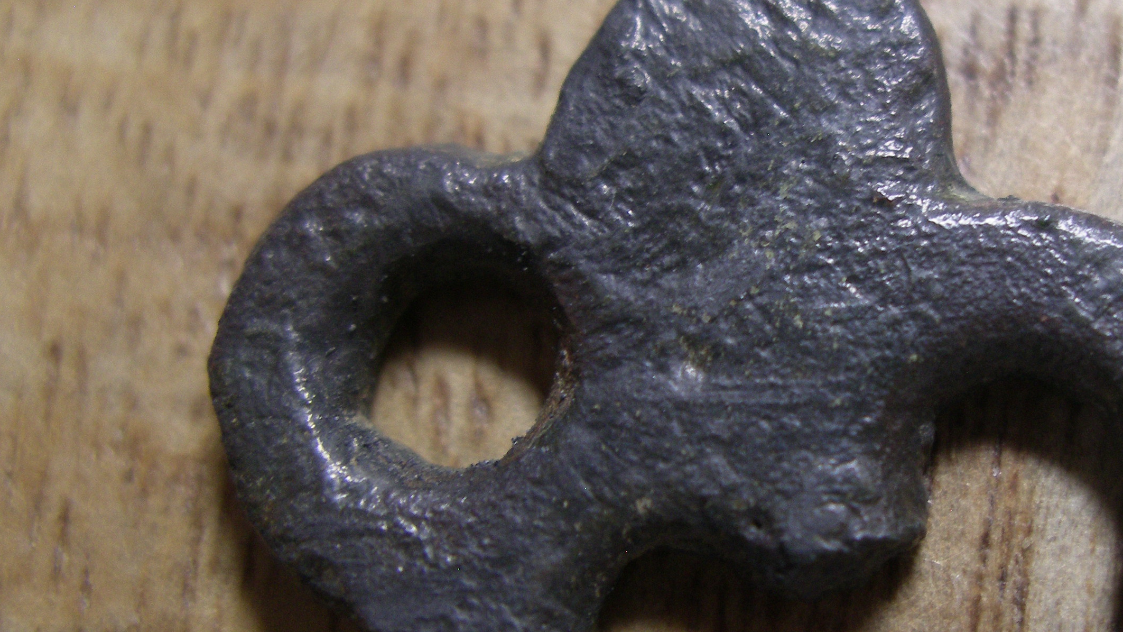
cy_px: 325
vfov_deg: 20.7
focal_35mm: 58
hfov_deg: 35.5
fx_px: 1727
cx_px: 783
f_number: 2.8
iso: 200
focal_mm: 7.8
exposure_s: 1/30
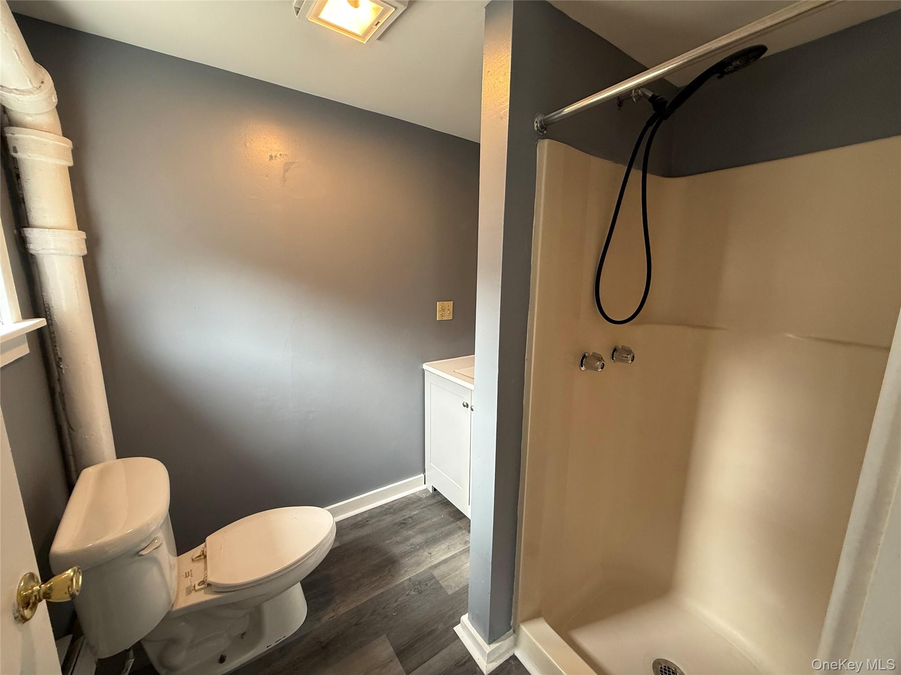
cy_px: 338
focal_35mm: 14
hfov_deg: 102.1
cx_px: 450
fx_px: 364
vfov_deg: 85.7
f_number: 2.2
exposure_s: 1/60
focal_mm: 2.22
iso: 160
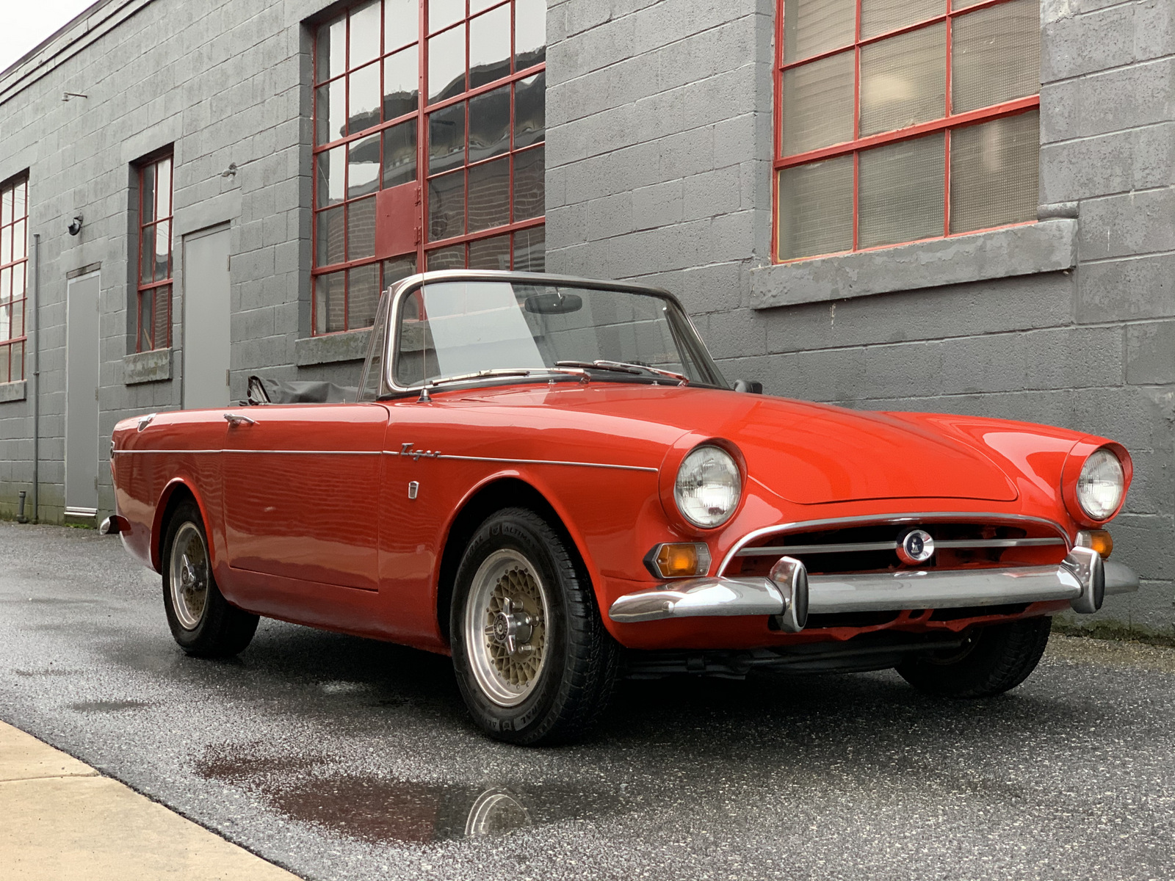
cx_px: 588
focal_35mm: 52
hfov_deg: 36.8
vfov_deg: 28.0
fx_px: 1765
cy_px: 440
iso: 125
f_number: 2.4
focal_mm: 6
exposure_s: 1/120
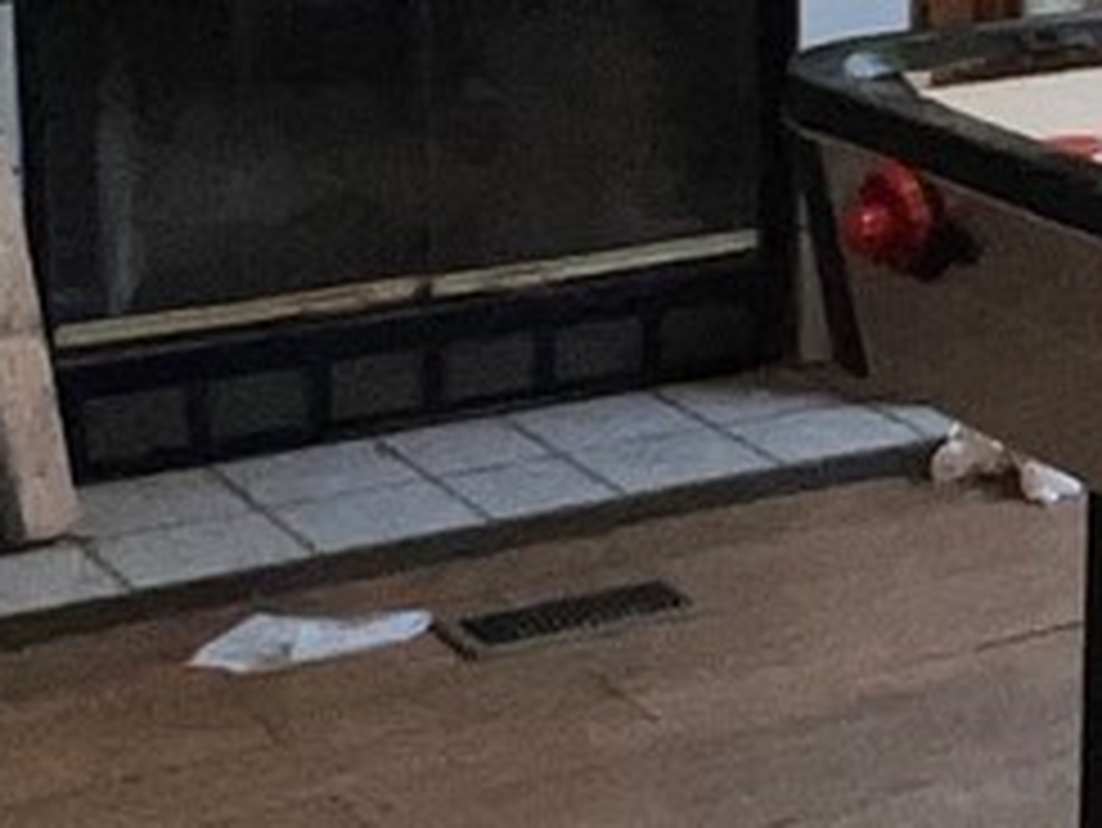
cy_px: -72
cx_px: 1525
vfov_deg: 14.2
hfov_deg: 17.7
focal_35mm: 102
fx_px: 3249
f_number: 1.8
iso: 64
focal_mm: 1.57
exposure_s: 1/60
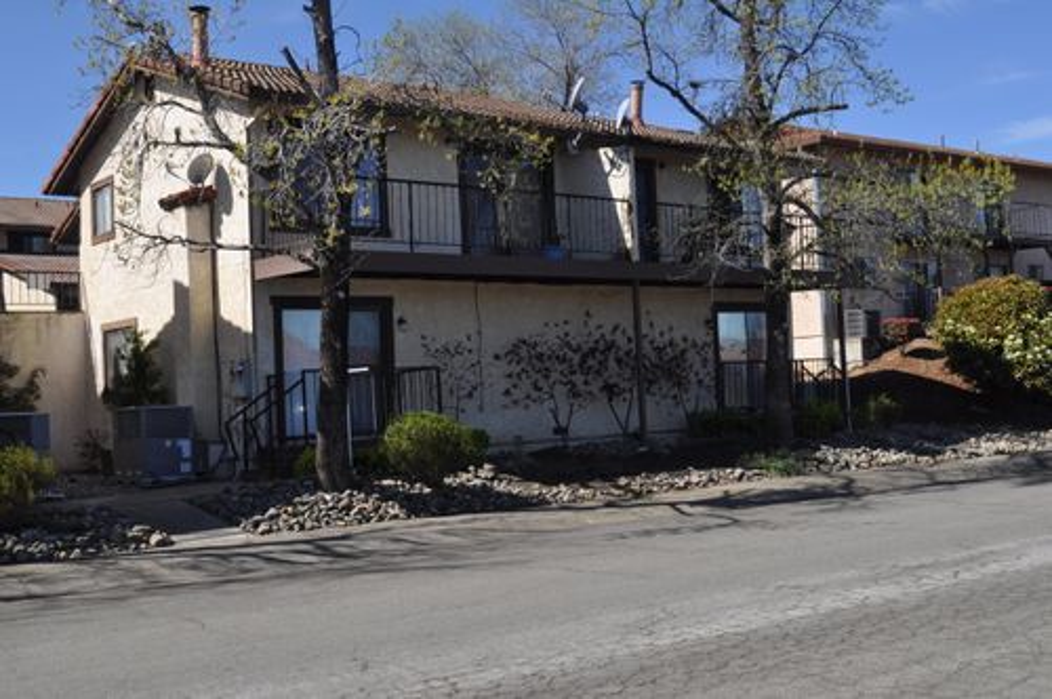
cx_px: 526
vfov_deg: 31.8
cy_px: 350
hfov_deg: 46.5
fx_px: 1226
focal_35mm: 42
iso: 200
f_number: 9
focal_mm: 28
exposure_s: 1/320
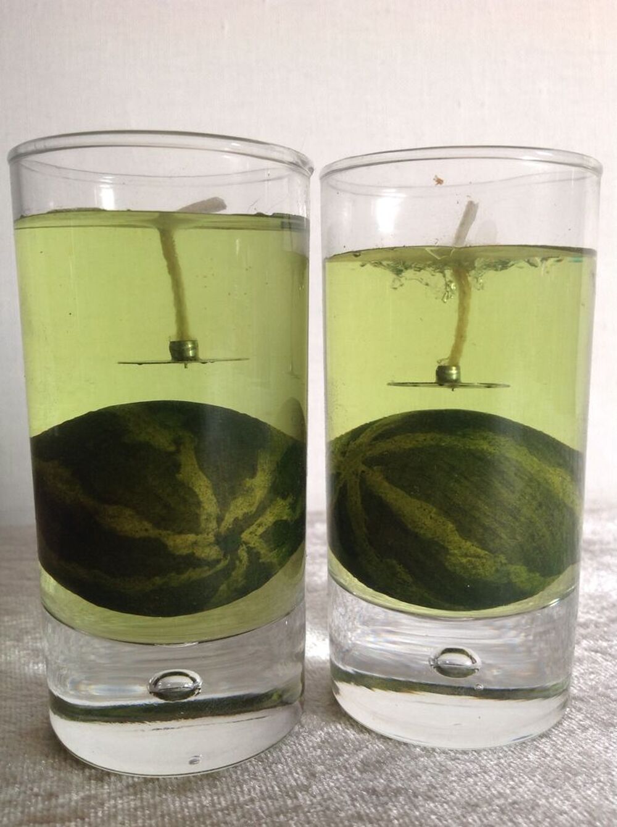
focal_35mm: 35
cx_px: 308
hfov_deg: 40.6
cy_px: 414
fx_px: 834
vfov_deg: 52.7
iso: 50
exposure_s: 1/17
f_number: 2.4
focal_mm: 4.28
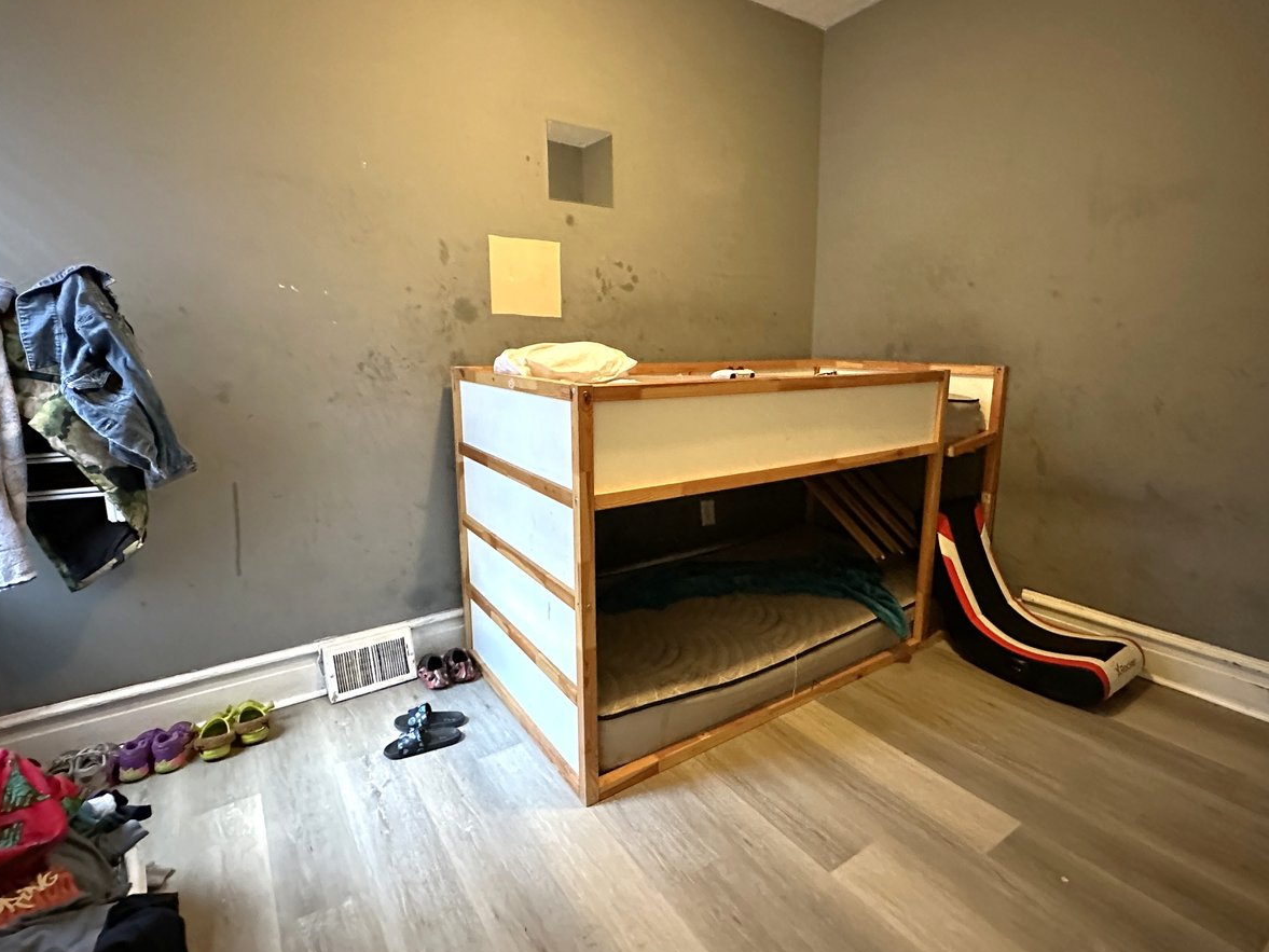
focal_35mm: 18
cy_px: 448
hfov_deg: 87.6
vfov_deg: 71.5
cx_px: 687
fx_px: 660
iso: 1000
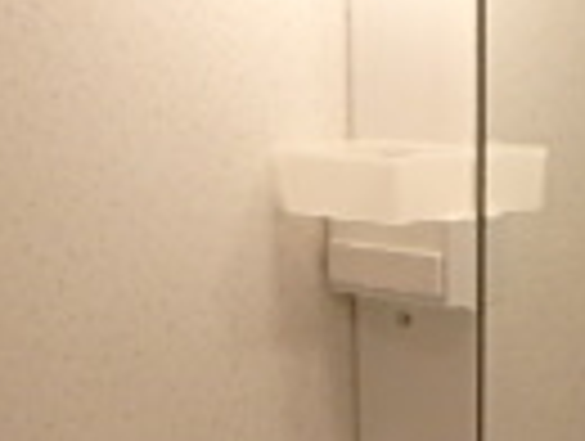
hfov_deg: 18.8
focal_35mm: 103
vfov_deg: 13.4
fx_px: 1744
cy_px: 711
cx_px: 495
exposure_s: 1/50
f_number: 3.5
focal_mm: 3.7
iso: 200
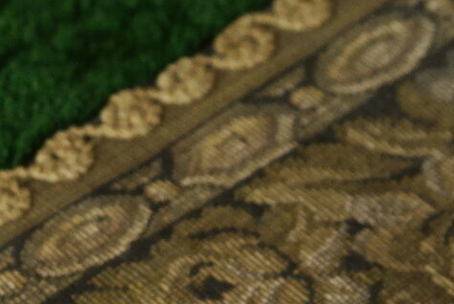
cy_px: 286
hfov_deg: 12.7
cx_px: -152
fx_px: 1968
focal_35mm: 156
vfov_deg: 8.8
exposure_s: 1/30
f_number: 5.6
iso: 400
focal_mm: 28
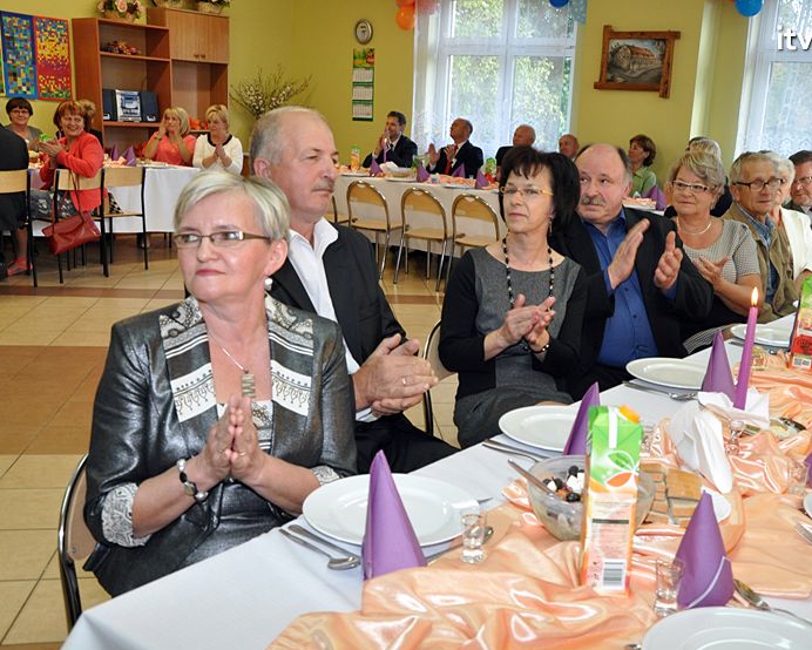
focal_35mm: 38
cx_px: 471
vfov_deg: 39.2
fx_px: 913
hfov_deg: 47.7
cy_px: 330
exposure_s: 1/80
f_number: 5.6
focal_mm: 22
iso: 800
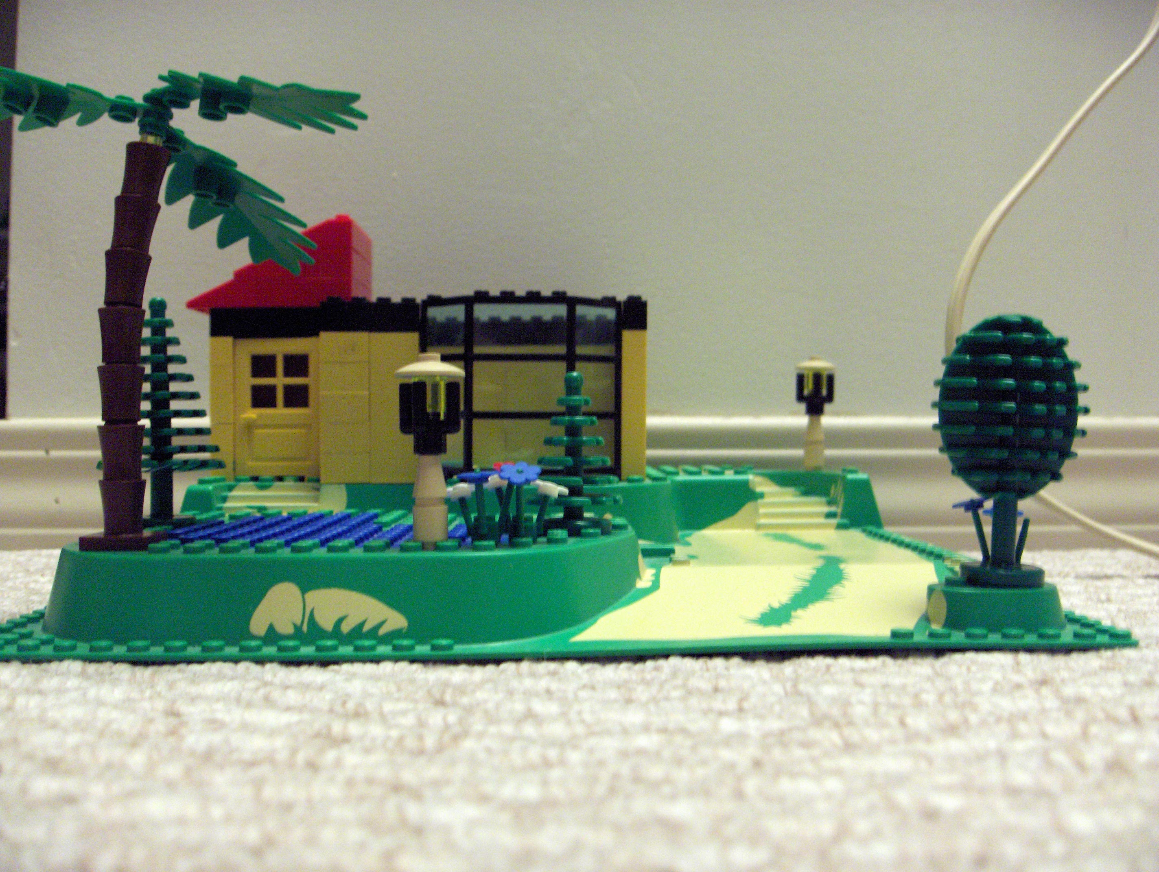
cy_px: 436
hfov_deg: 47.8
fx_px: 1308
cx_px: 580
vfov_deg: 36.9
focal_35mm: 39
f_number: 2.8
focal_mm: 8
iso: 200
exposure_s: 1/12.1
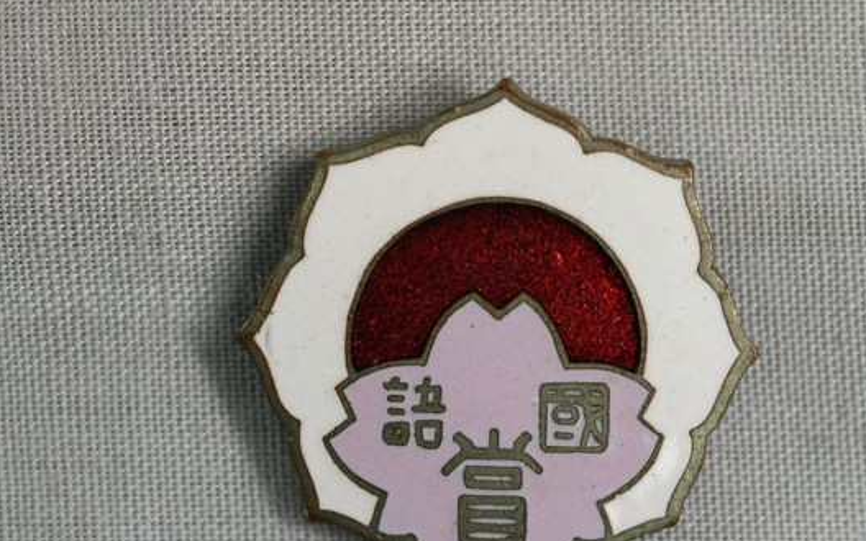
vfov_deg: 11.8
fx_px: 2620
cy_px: 322
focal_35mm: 111
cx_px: 492
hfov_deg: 18.8
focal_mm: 60
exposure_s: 1/30
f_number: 8
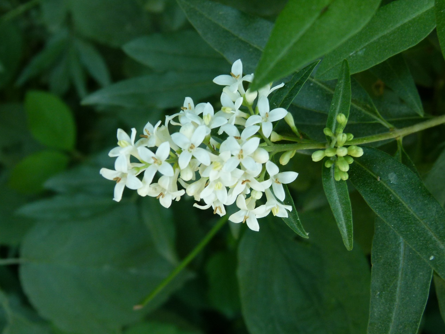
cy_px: 179
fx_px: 694
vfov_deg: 27.0
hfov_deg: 35.5
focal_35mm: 54
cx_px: 247
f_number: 3.2
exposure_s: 1/60
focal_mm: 7.7
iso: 125
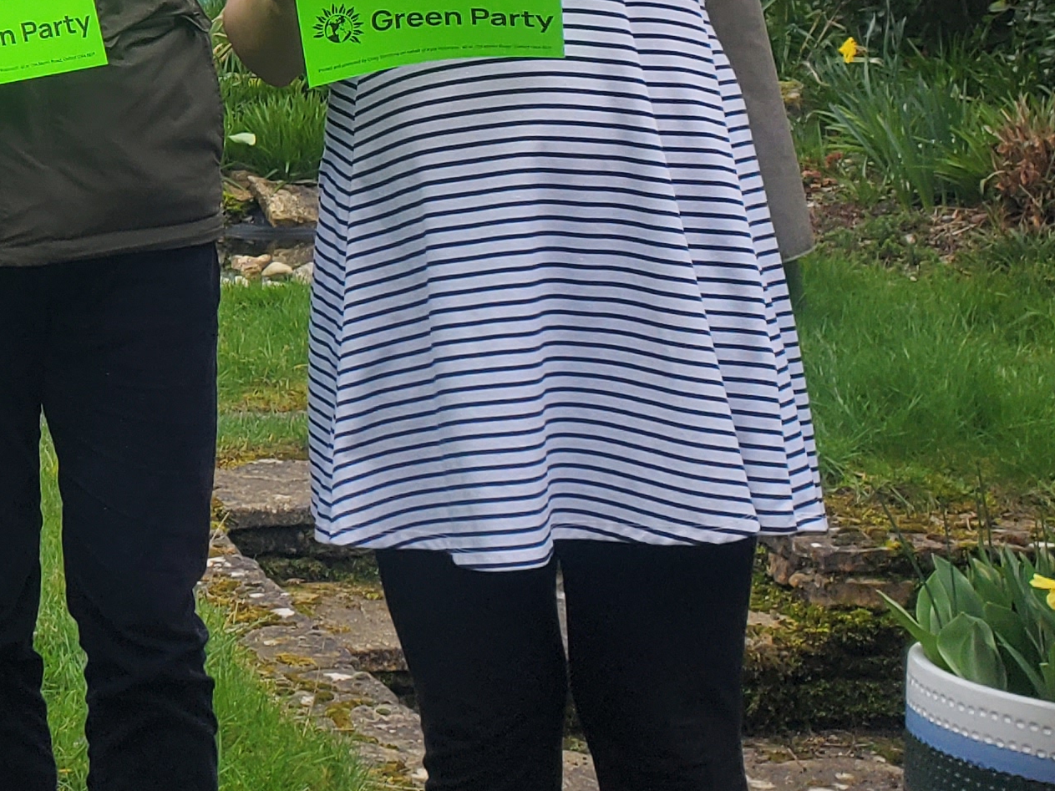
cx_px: -496
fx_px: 2529
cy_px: -158
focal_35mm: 83
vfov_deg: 17.0
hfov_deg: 20.4
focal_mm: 4.3
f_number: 2.4
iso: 50
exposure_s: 1/385
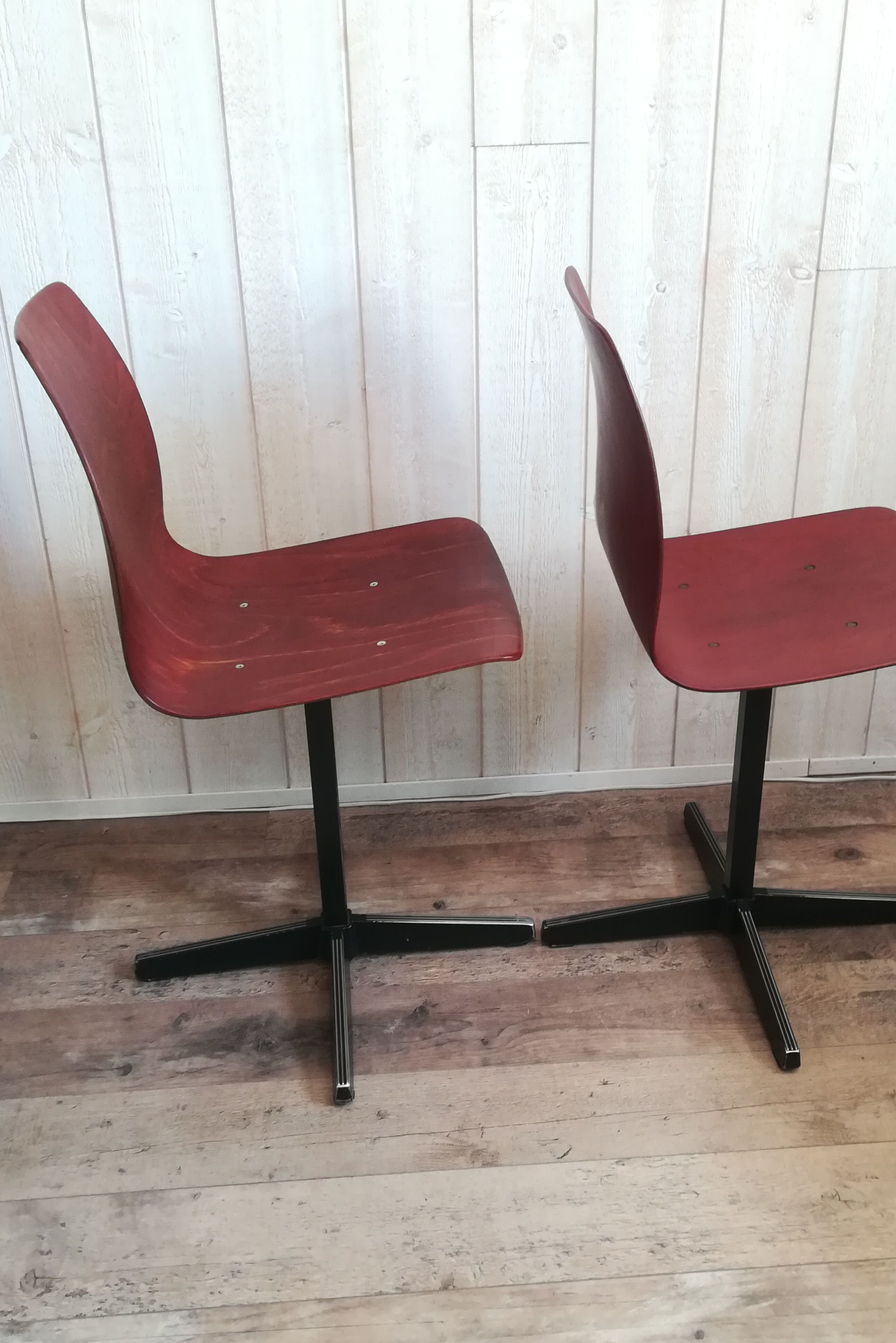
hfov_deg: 37.8
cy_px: 672
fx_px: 1307
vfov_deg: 54.4
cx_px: 495
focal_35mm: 35
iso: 200
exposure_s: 1/33.3
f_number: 2.2
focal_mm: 3.83
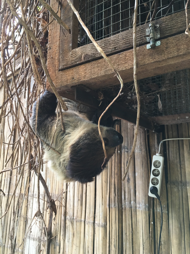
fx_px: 212
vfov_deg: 61.7
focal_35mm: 29
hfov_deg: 48.2
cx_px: 95
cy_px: 127
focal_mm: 4.15
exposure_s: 1/33
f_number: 2.2
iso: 25
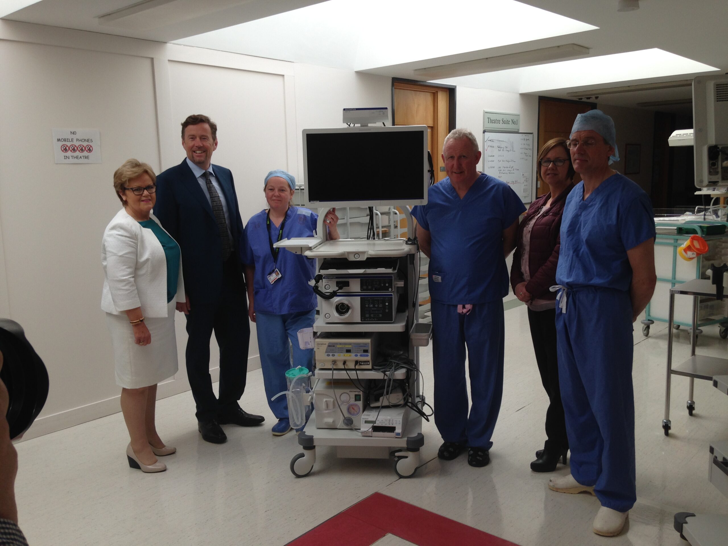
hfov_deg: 55.4
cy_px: 273
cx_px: 364
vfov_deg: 42.9
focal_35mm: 33
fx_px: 694
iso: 50
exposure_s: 1/187
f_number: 2.4
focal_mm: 4.12
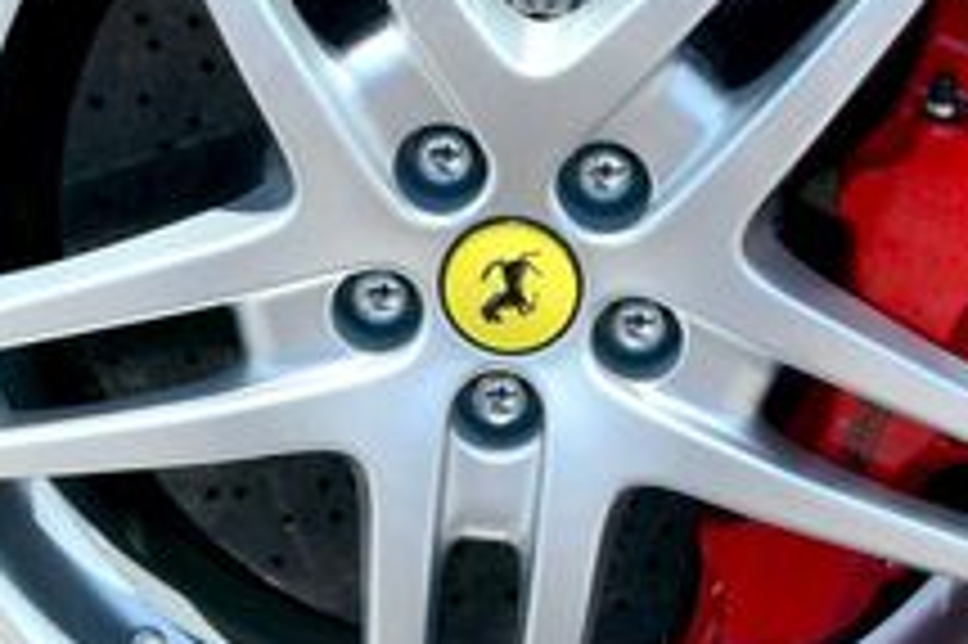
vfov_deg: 10.9
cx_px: 567
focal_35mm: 125
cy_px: 281
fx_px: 3358
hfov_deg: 16.4
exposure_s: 1/500
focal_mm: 28
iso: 800
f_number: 11
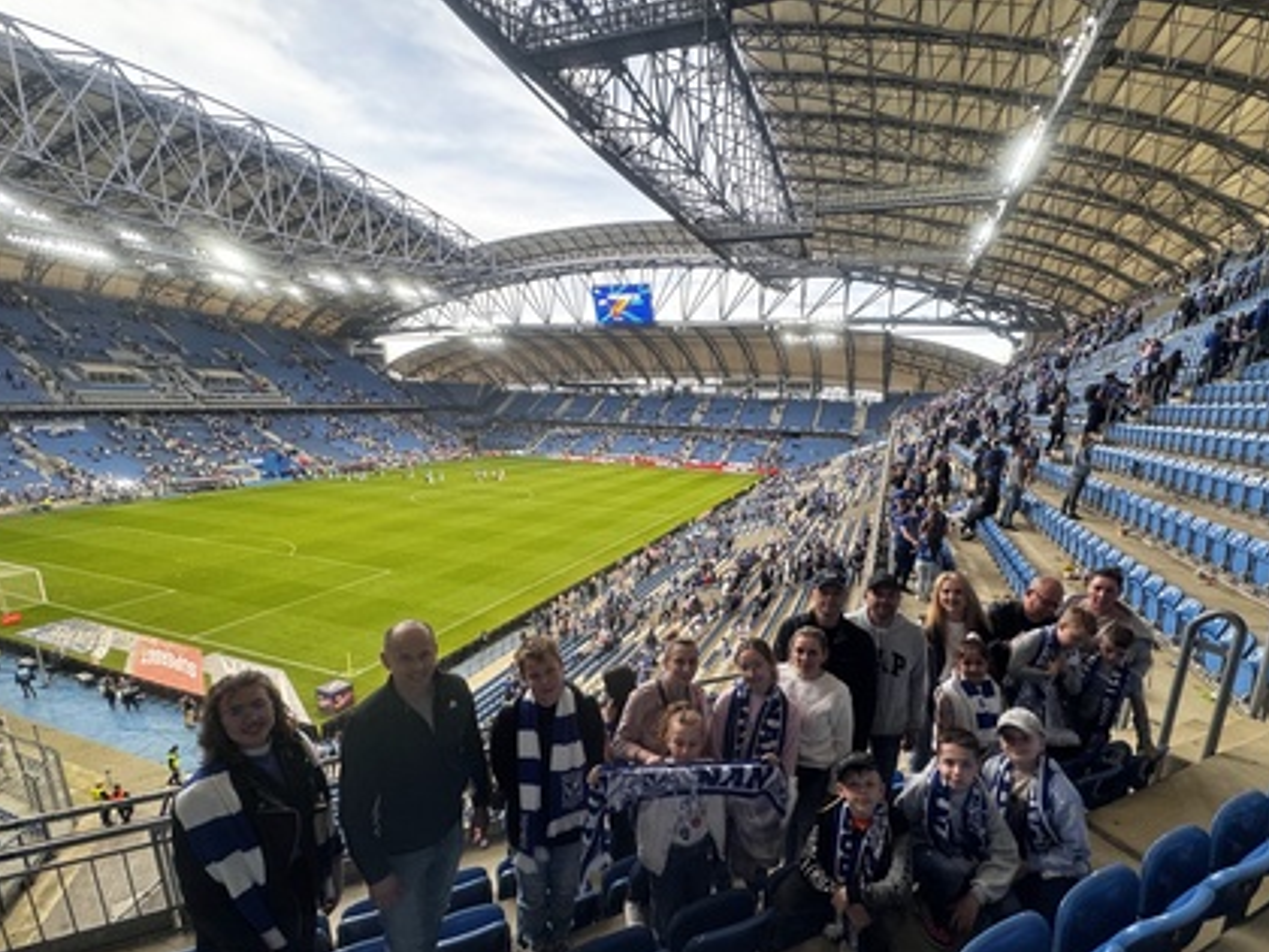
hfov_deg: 94.3
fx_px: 587
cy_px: 541
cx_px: 680
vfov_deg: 77.7
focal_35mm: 16
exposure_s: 1/100
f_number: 2.2
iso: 160
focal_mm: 2.22
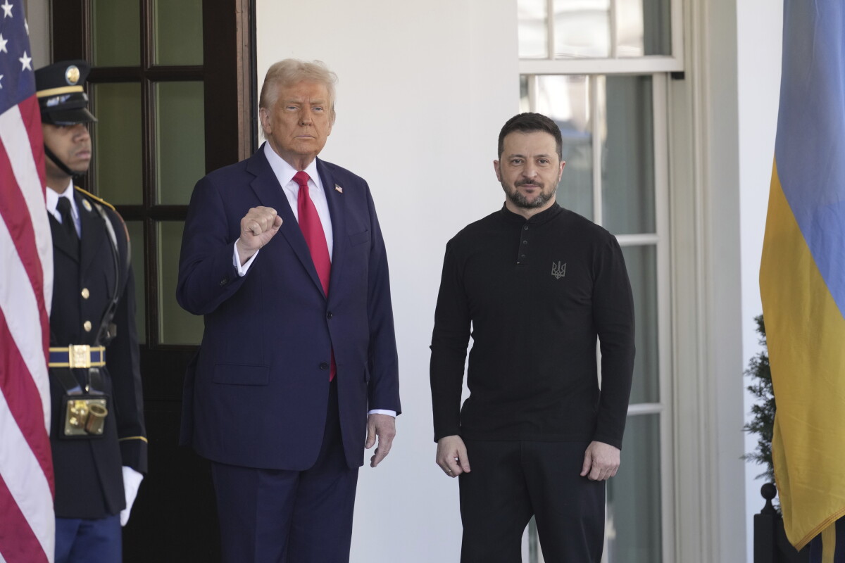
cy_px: 282
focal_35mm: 280
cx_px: 422
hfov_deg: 7.4
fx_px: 6572
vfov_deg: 4.9
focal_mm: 280
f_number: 4
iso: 1600
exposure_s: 1/800
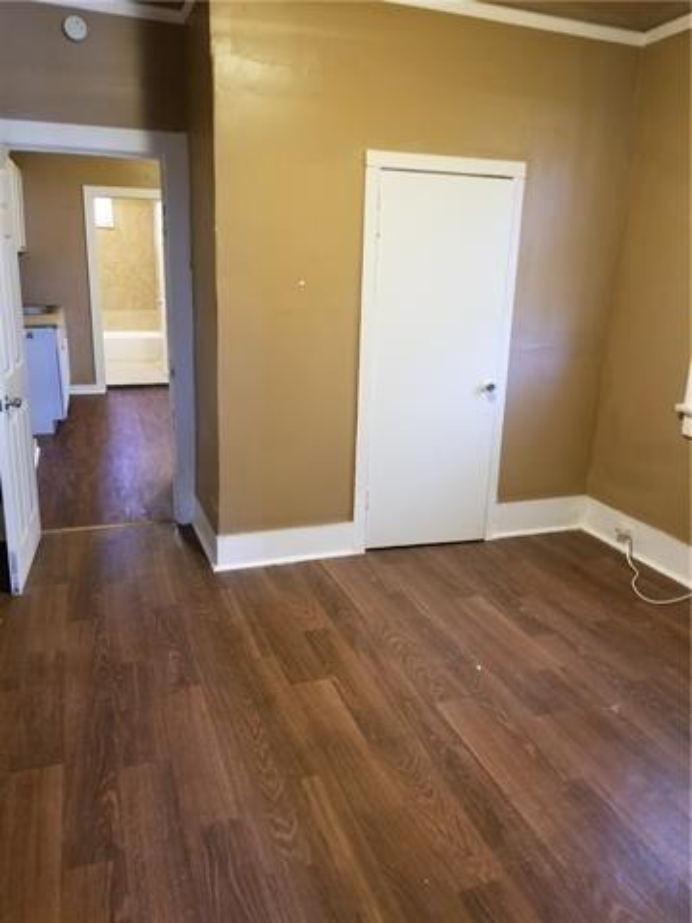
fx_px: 693
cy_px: 462
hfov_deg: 53.1
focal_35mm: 26
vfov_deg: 67.3
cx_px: 346
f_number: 1.7
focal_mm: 4.25
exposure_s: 1/13
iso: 250
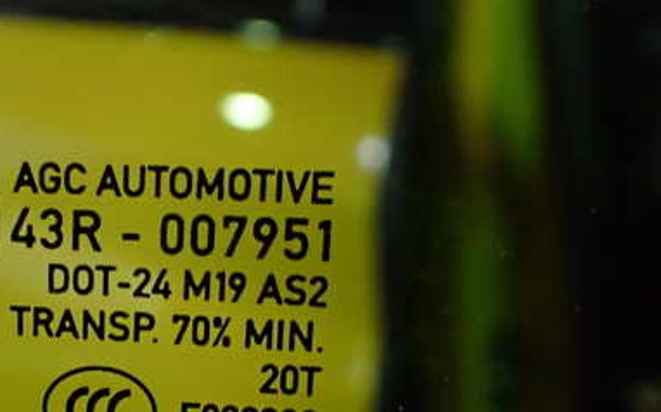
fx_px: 900
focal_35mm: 50
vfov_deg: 25.3
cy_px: 332
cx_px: 164
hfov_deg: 39.2
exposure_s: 1/125
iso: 800
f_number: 2.3
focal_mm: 5.4
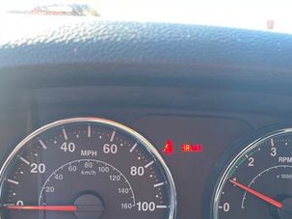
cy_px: 197
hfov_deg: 34.7
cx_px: 186
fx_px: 464
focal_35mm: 55
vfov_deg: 25.7
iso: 125
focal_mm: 5.1
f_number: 1.6
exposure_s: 1/83
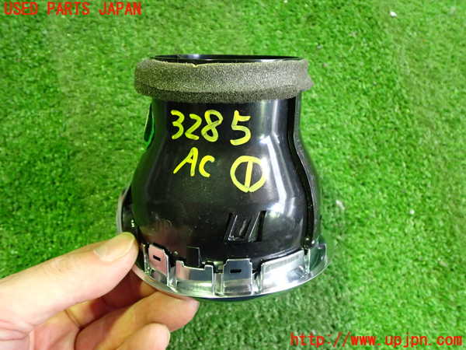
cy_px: 175
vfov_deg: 46.8
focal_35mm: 30
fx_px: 404
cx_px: 233
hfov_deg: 60.0
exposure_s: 1/30
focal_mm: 5.4
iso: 800
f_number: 2.3
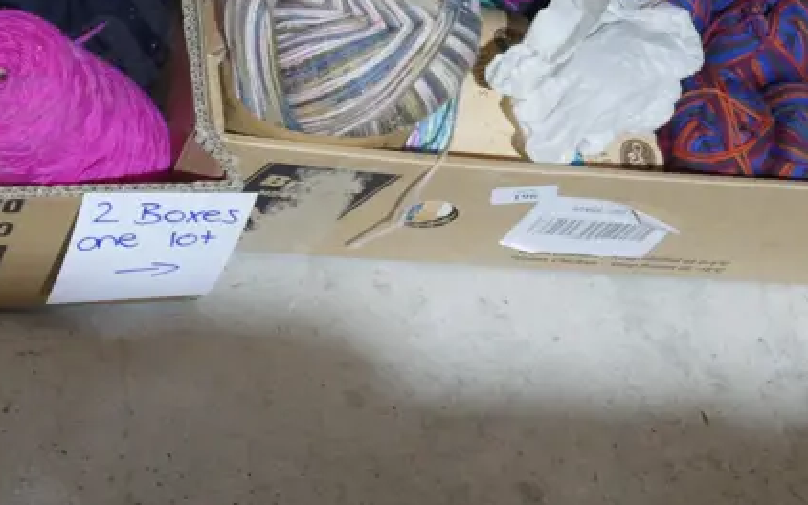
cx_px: 197
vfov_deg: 12.0
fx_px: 2379
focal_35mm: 108
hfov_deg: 19.1
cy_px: -9
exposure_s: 1/60
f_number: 4.6
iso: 800
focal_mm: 21
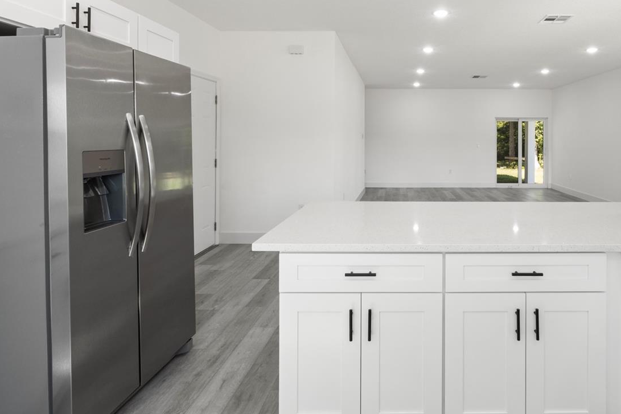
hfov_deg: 76.8
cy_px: 130
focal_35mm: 22
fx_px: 379
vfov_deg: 55.7
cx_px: 399
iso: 320
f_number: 13
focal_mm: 10
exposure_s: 1/6
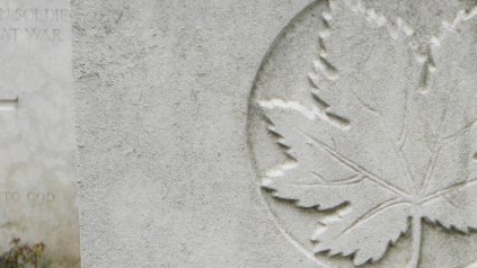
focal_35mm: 174
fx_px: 2201
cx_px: 413
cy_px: 466
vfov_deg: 6.8
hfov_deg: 12.3
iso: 64
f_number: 4
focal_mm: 11.8
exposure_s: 1/118
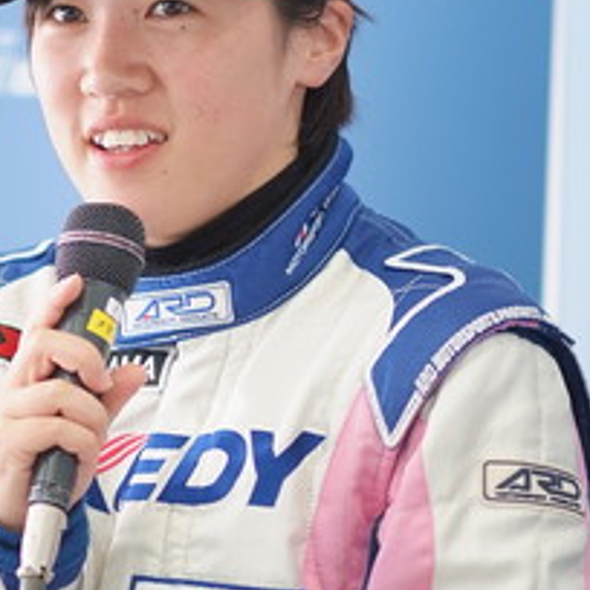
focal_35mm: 316
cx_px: 145
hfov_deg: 5.5
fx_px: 6094
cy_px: 283
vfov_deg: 5.5
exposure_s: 1/125
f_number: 2.5
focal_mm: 105
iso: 800
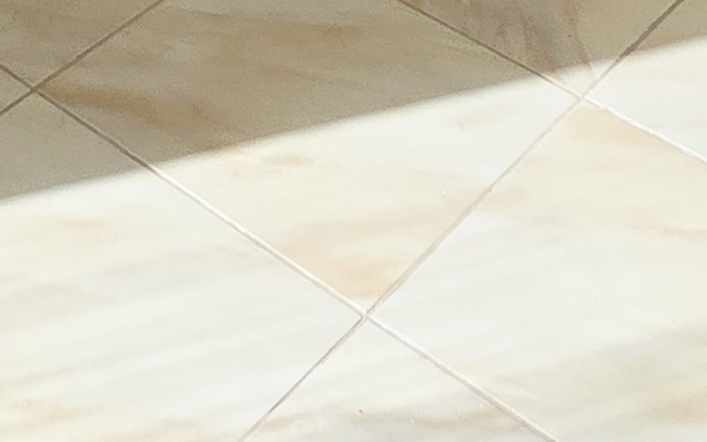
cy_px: -1064
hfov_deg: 22.7
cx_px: -39
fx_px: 1676
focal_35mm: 87
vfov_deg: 9.5
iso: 50
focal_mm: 2.2
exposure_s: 1/1610
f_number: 2.2
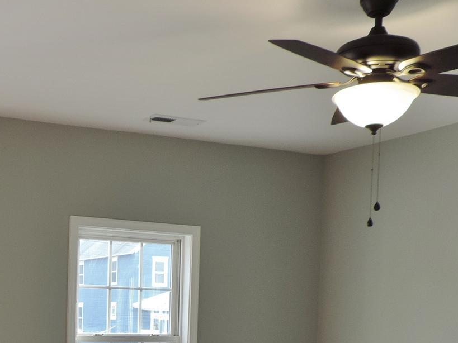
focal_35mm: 60
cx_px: 40
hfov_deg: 30.7
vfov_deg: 23.1
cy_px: 371
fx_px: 794
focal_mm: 4.3
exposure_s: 1/30
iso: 80
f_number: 3
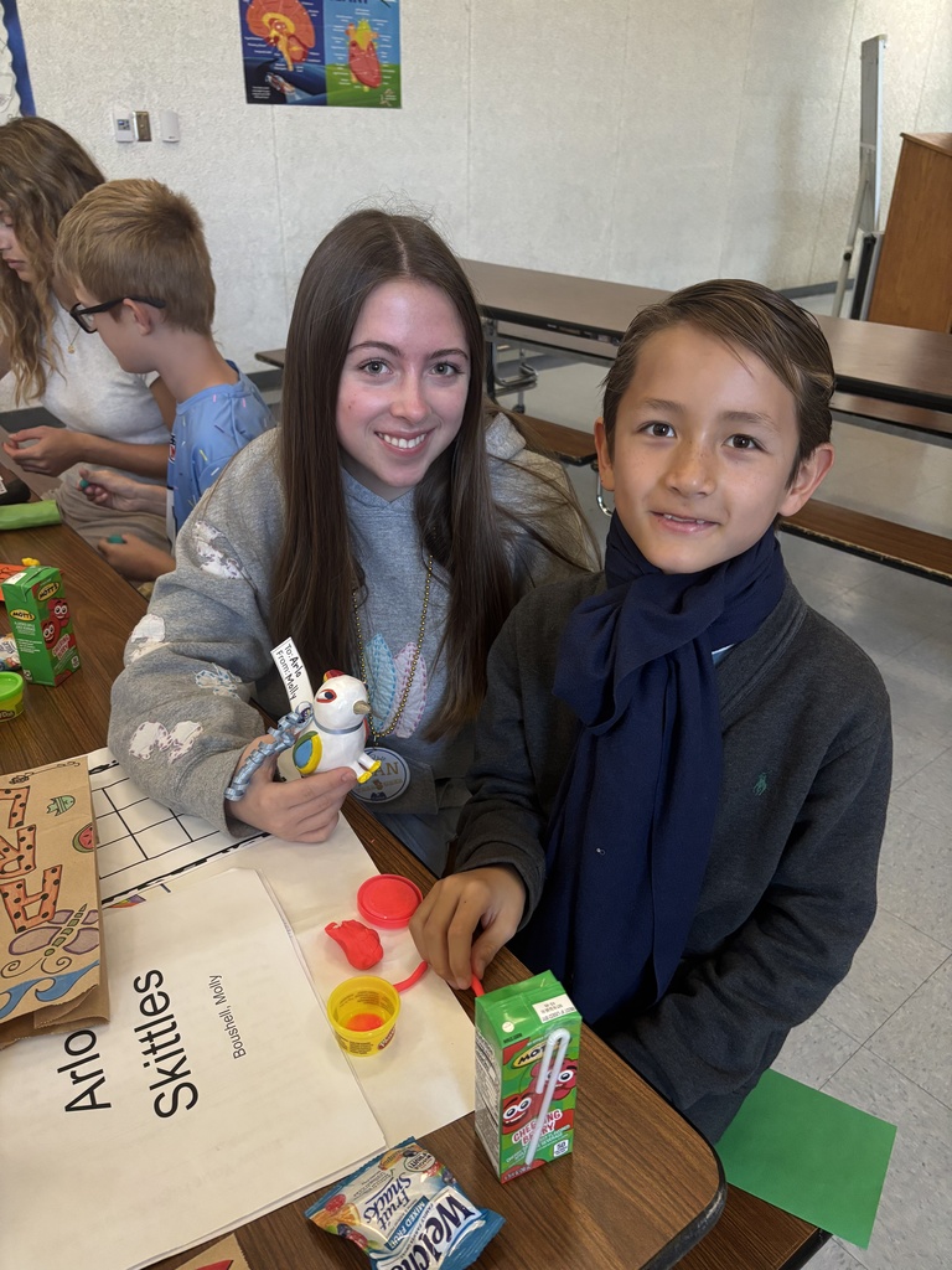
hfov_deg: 53.1
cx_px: 476
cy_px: 635
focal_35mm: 26
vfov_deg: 67.3
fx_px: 953
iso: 200
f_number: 1.6
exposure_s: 1/60
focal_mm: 5.96
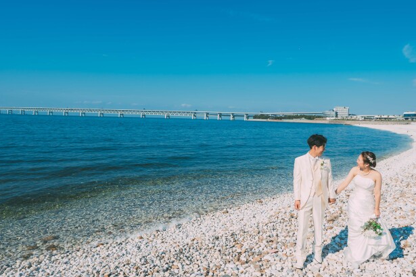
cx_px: 233
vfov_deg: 49.5
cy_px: 133
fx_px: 300
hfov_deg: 69.2
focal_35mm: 26
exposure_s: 1/2000
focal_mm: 20
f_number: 3.2
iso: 100
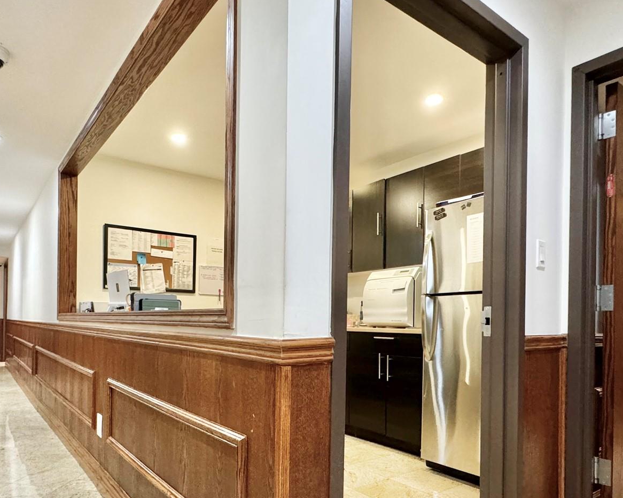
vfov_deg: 57.8
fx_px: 443
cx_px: 274
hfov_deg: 70.0
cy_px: 322
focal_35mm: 24
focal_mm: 2.22
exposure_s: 1/60
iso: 500
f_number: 2.2
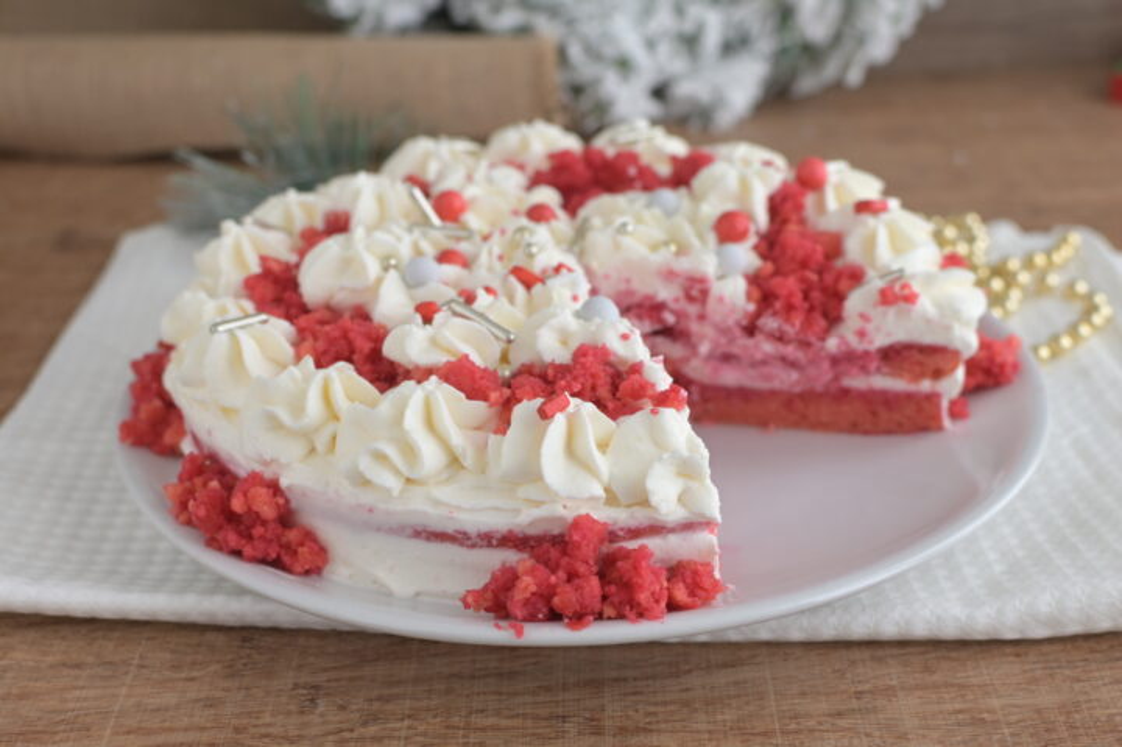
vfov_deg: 26.0
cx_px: 561
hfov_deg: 38.2
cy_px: 374
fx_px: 1620
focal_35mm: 52
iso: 400
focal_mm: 35
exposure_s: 1/50
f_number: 4.5
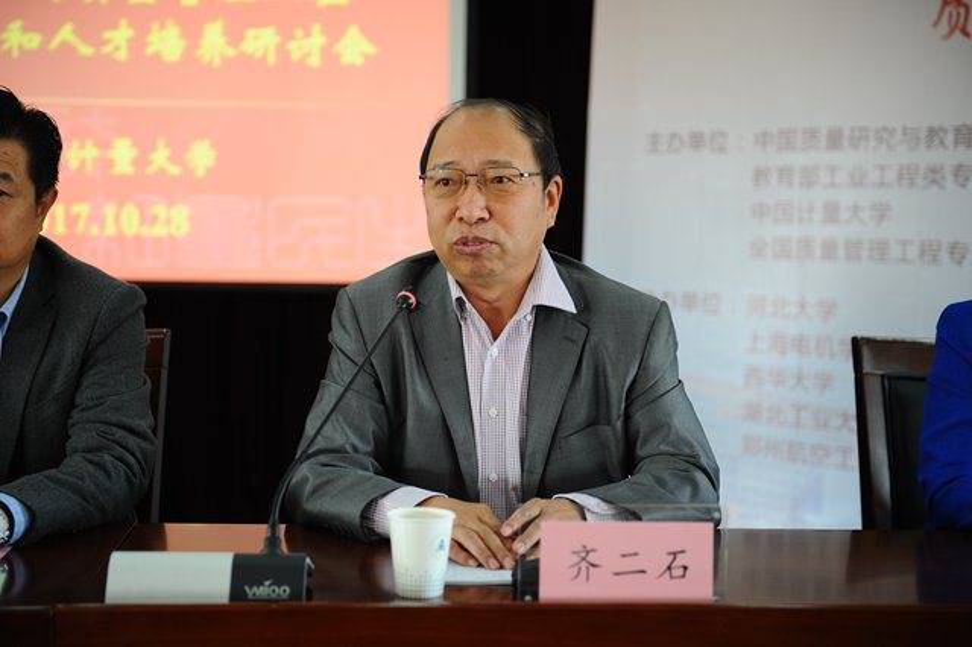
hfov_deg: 32.4
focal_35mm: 62
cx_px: 486
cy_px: 324
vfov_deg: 21.9
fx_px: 1673
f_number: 2.8
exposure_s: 1/160
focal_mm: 62
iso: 1250
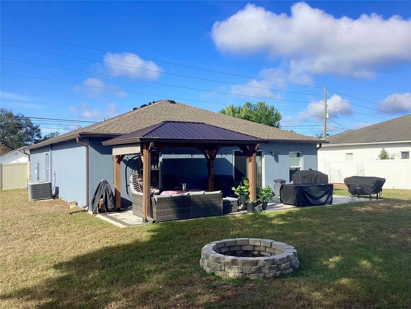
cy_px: 154
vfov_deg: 45.4
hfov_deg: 58.4
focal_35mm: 31
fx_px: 368
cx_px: 206
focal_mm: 3.3
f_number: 2.4
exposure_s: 1/1404
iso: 25
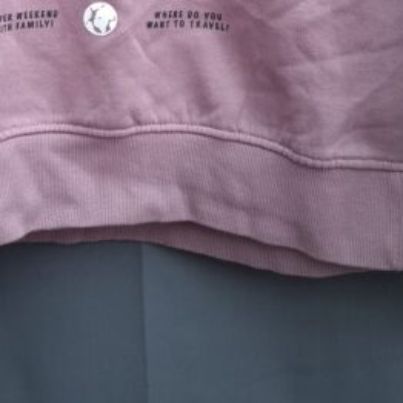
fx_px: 817
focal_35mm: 62
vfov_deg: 24.7
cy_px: -98
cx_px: 142
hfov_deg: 27.6
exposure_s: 1/100
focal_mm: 5.54
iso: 250
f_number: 1.8
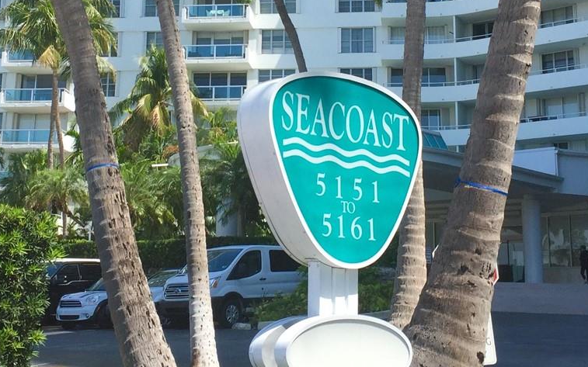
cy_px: 63
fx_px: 1042
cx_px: 262
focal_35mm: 65
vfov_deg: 19.8
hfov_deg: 31.5
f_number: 2.2
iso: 32
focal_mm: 4.15
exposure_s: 1/1236
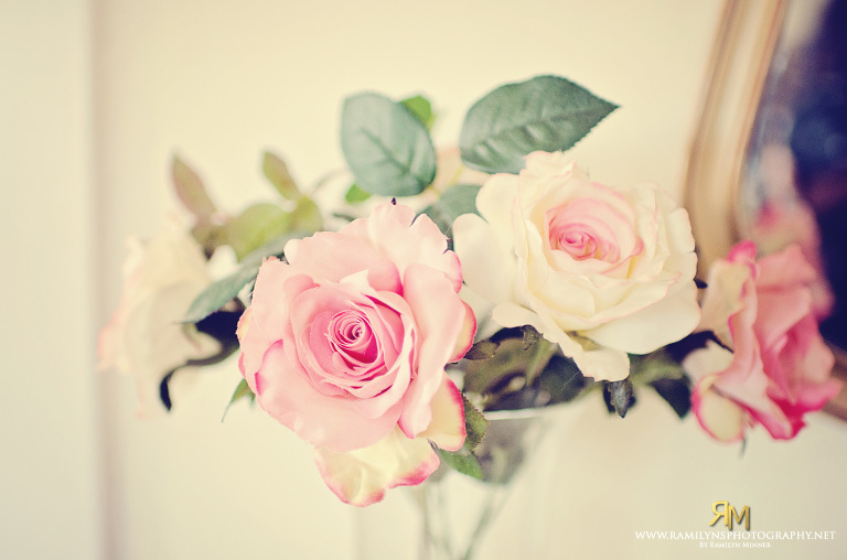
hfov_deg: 37.9
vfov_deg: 25.6
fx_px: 1232
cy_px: 280
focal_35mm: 52
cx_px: 424
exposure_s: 1/800
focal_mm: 35
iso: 500
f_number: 1.4
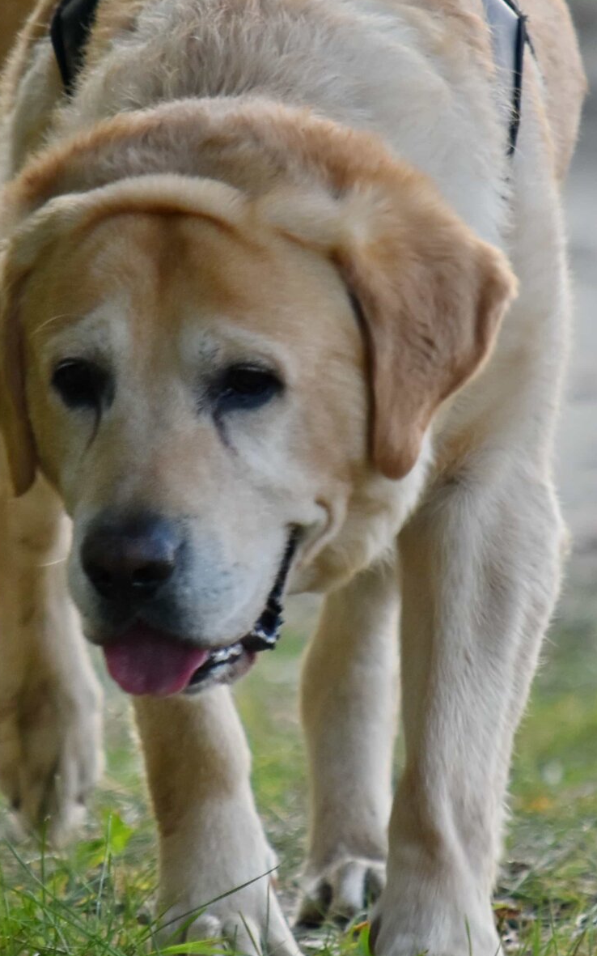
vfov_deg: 2.1
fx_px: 25879
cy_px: 324
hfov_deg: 1.3
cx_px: 263
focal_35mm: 994
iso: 640
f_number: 5.6
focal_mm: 300
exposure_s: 1/250
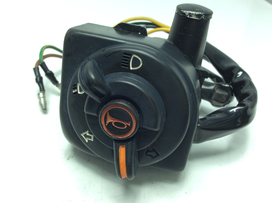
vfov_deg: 44.1
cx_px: 136
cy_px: 102
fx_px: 251
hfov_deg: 56.9
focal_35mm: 32
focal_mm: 3.3
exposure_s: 1/181
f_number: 2.4
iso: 32
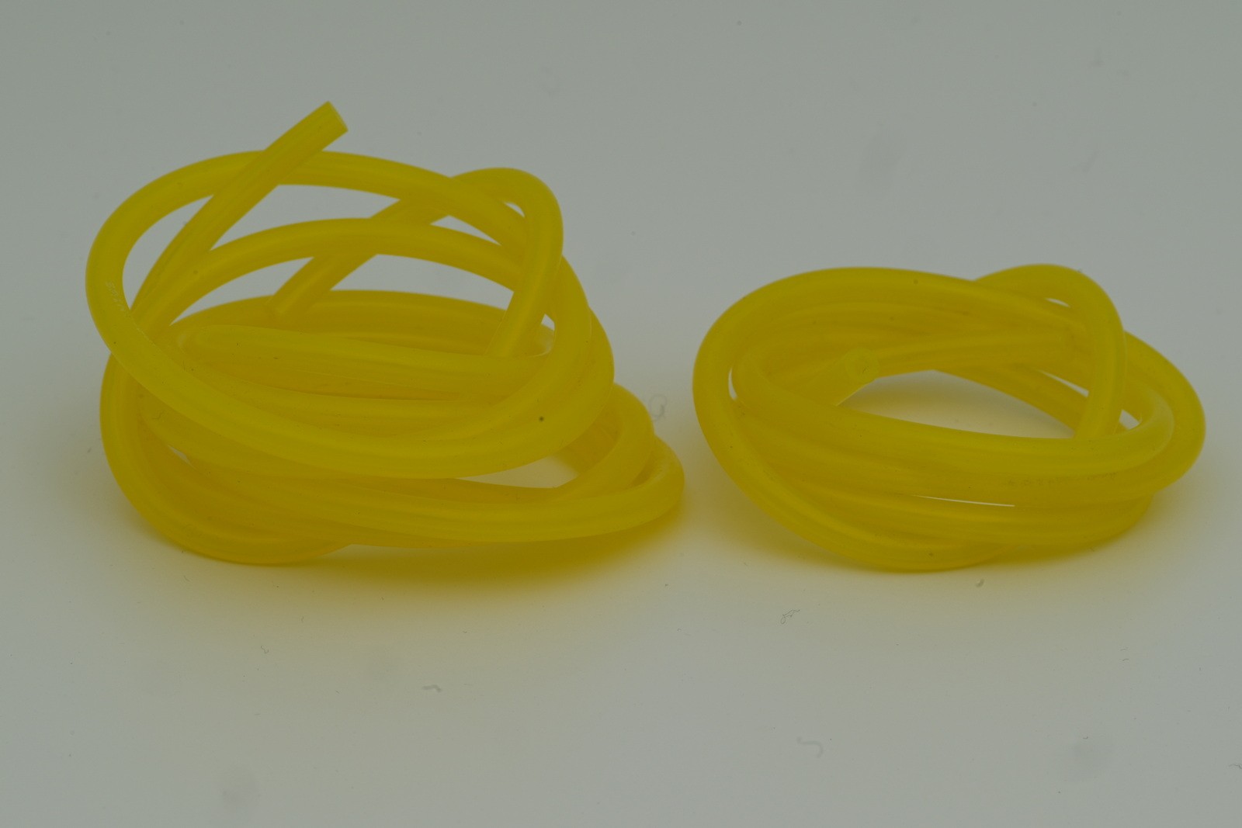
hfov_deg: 19.5
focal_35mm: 105
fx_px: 3623
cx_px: 621
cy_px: 414
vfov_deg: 13.0
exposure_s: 1/15
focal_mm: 105
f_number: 22
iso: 100
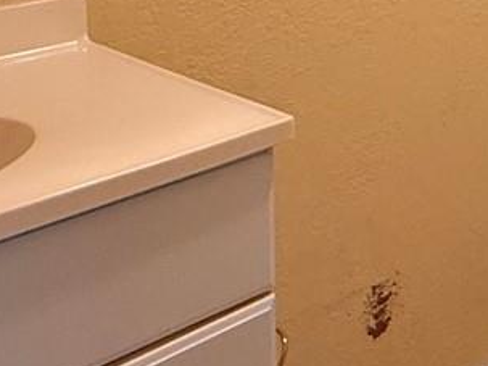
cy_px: -231
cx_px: 507
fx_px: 1043
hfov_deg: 24.9
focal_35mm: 74
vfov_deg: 17.3
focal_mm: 2.22
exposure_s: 1/60
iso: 320
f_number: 2.2
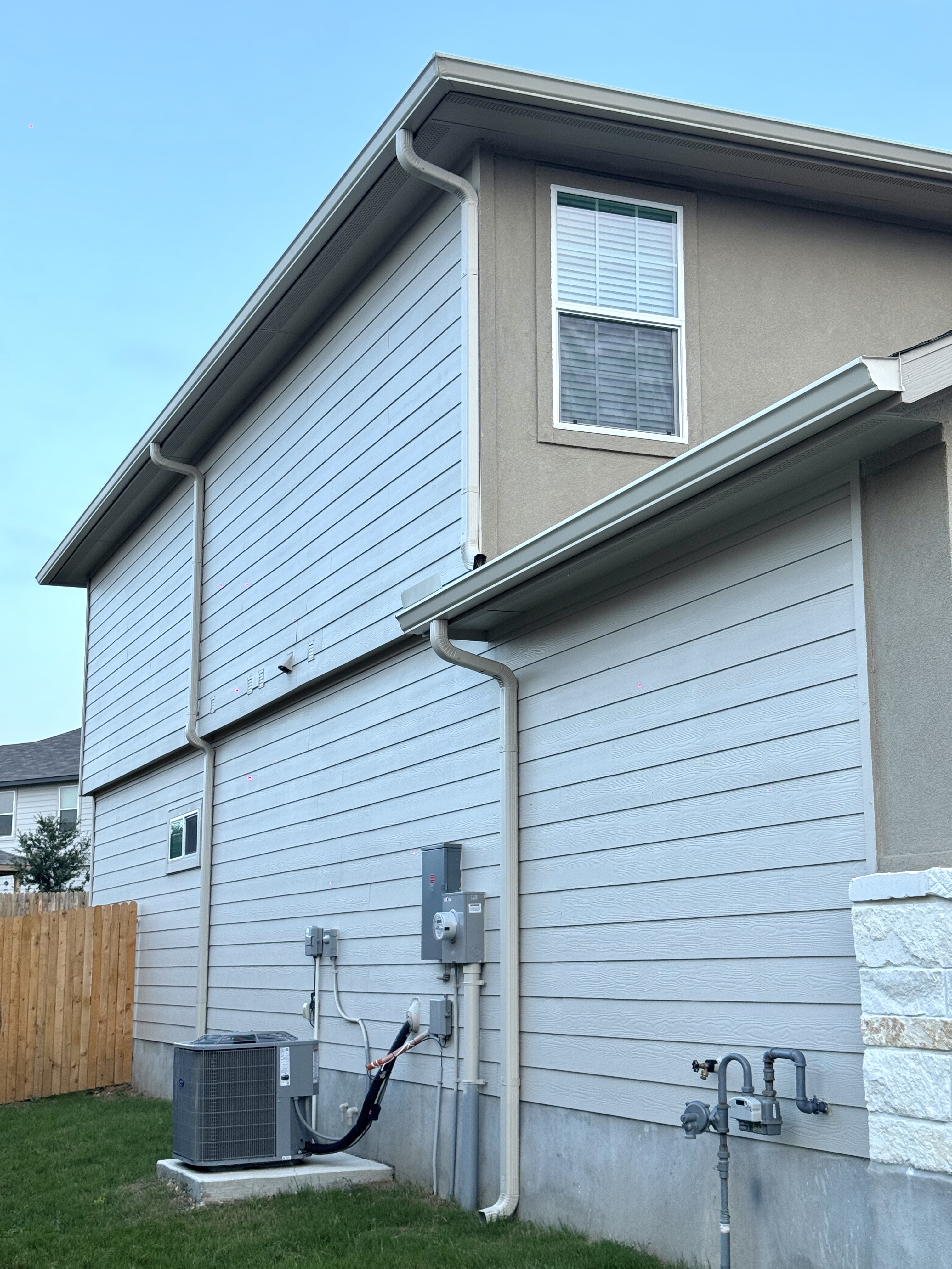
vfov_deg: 39.7
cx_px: 476
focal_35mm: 48
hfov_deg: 30.3
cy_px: 634
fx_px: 1760
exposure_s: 1/70
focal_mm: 6.76
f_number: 1.78
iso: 100
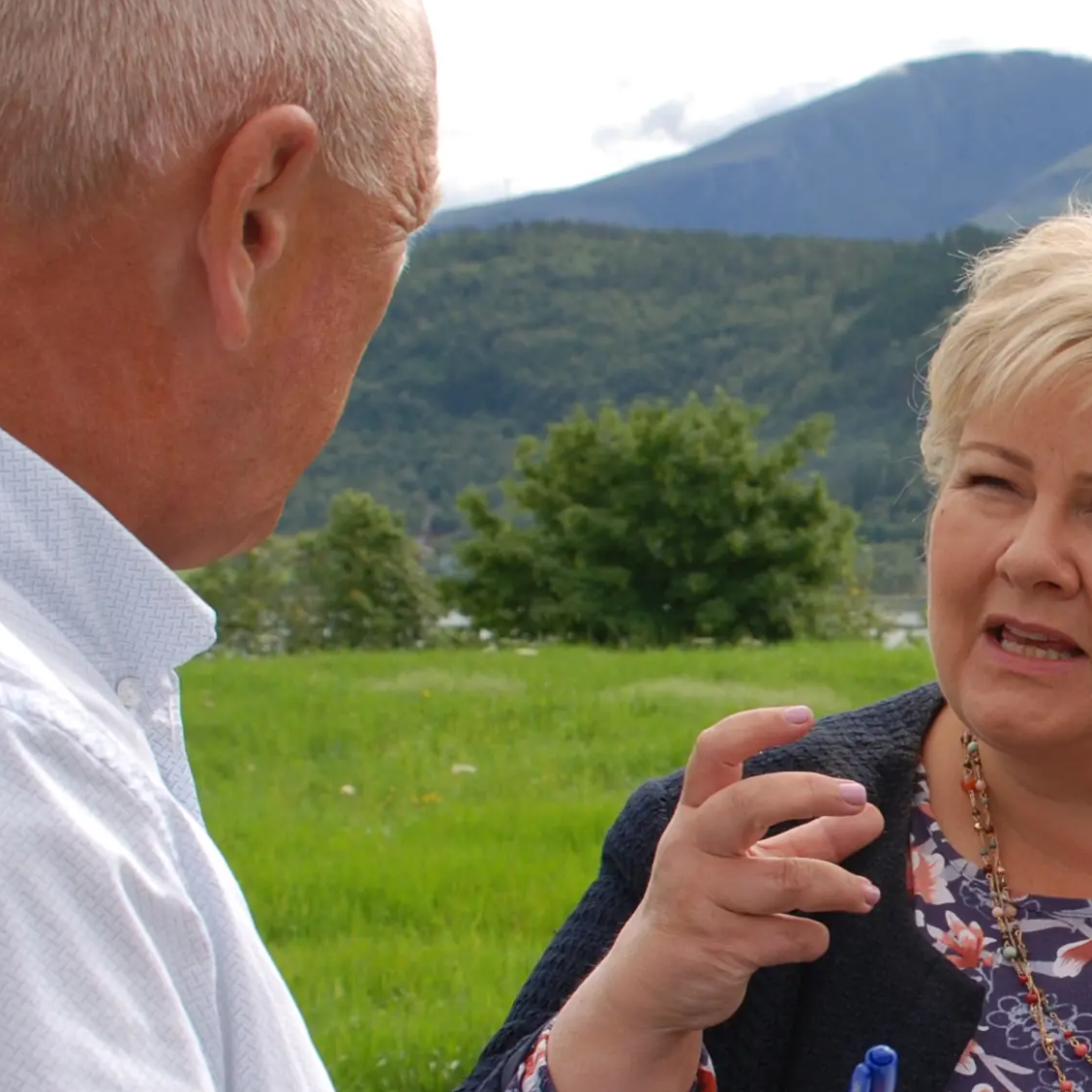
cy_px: 865
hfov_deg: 16.1
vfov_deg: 16.5
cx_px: 1221
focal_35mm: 105
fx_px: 3747
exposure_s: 1/200
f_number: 7.1
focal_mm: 24
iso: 100
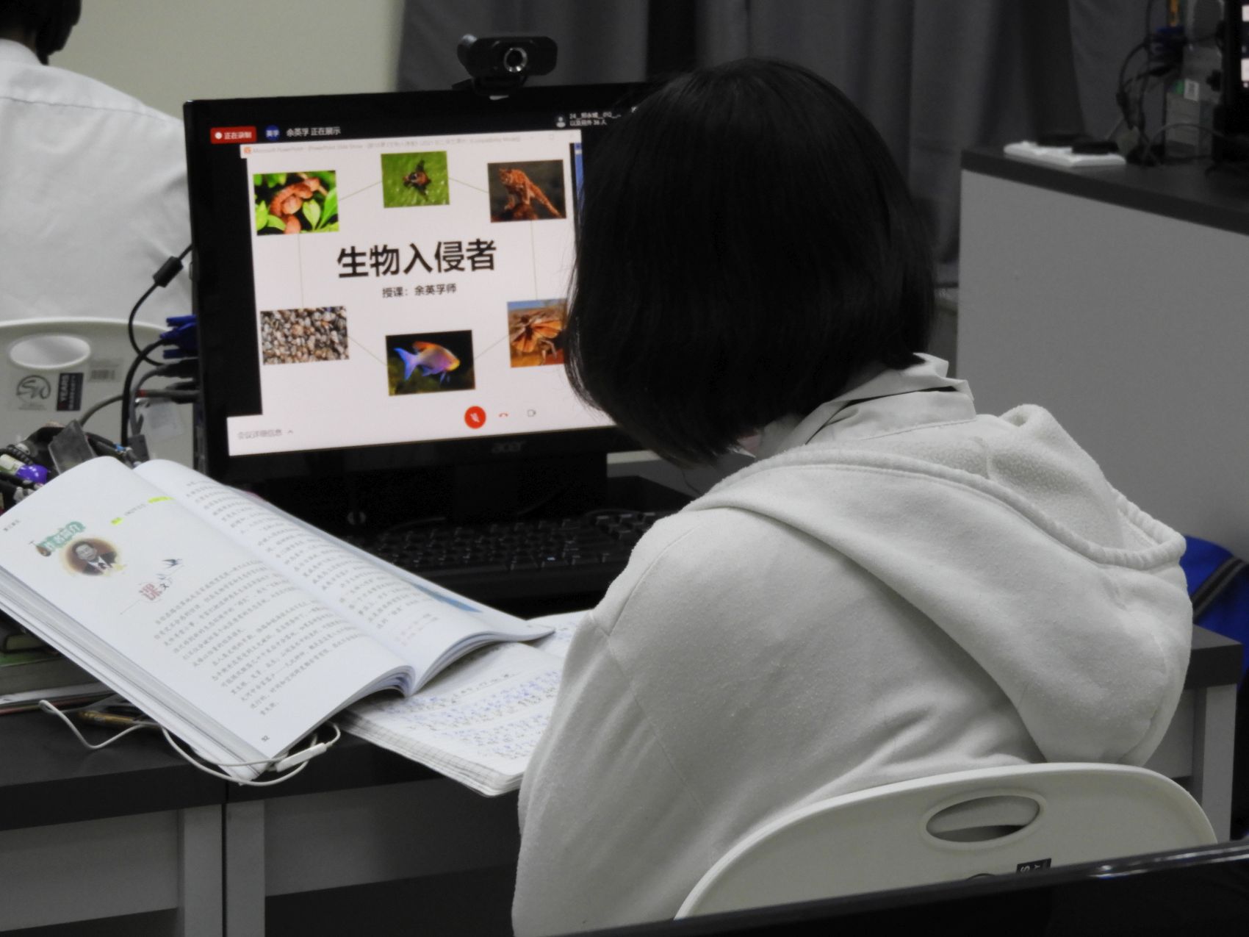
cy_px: 468
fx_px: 4149
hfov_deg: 17.1
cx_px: 624
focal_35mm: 115
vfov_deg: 12.9
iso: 400
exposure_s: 1/30
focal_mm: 20.6
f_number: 5
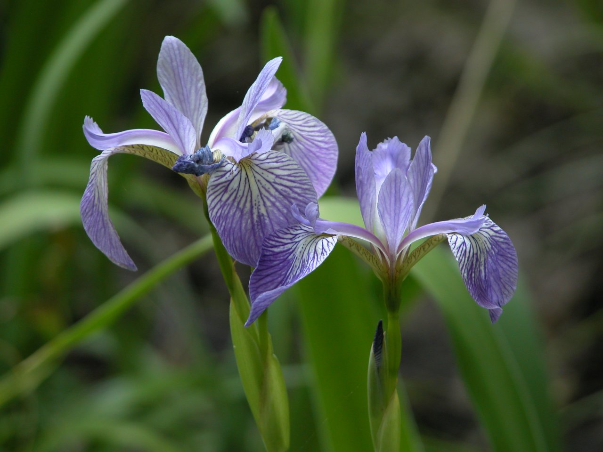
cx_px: 302
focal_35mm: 280
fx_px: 4878
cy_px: 226
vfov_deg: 5.3
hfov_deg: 7.1
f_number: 4.2
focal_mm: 71.2
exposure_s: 1/35.9
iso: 100
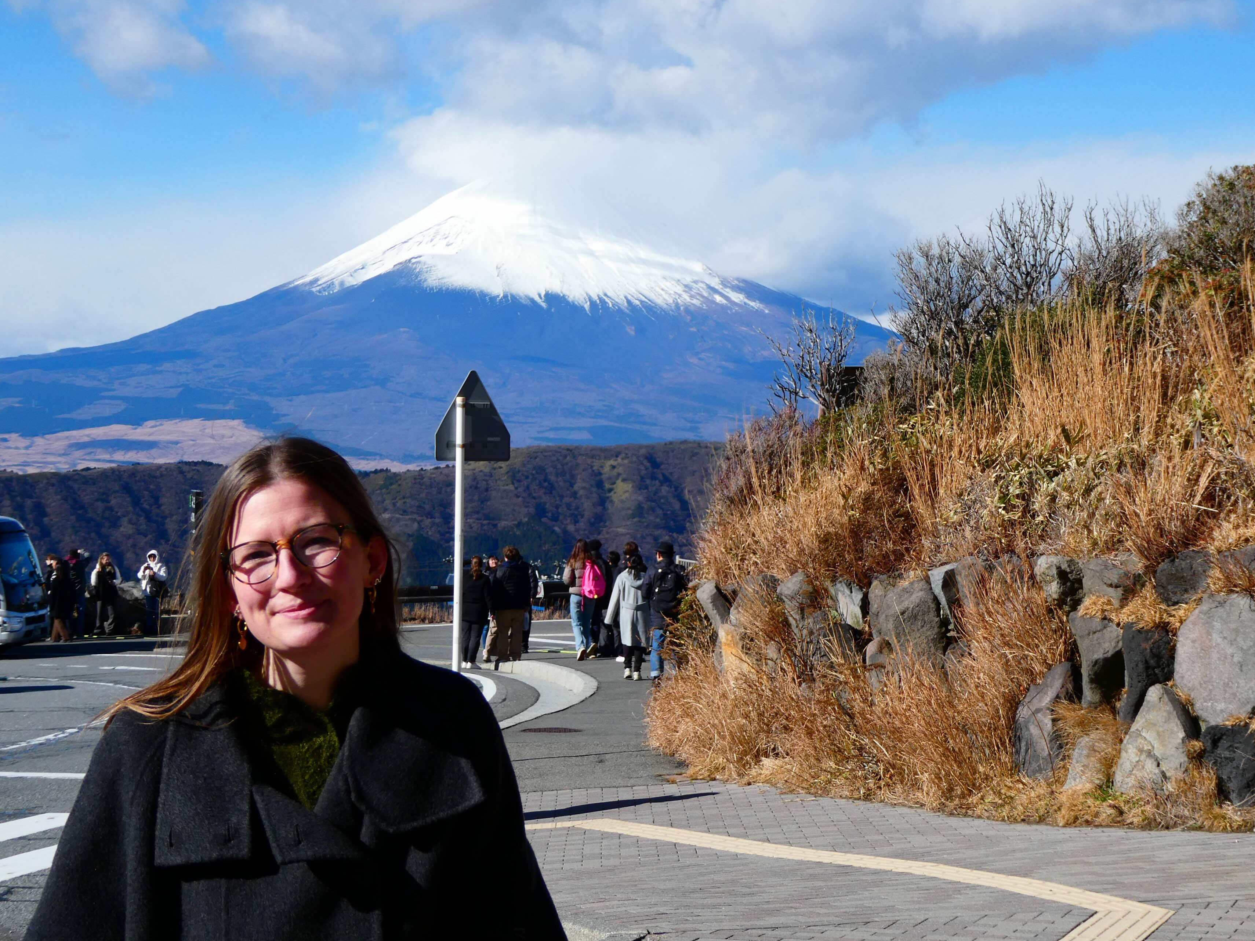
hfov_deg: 25.7
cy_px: 455
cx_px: 616
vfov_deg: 19.4
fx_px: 2755
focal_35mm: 76
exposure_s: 1/800
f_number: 4.5
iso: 80
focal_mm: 12.5
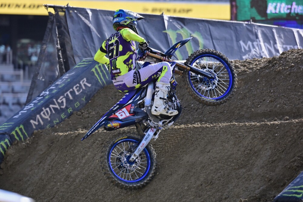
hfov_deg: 10.3
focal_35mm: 200
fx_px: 1683
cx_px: 152
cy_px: 101
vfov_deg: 6.9
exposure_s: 1/1250
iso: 400
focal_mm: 200
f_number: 3.5
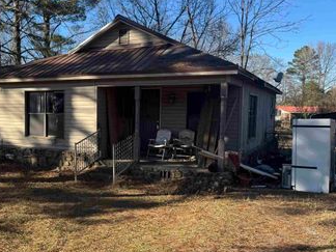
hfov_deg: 49.2
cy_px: 134
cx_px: 111
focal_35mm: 37
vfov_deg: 38.6
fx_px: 359
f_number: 1.78
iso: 80
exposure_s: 1/1678
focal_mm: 6.76
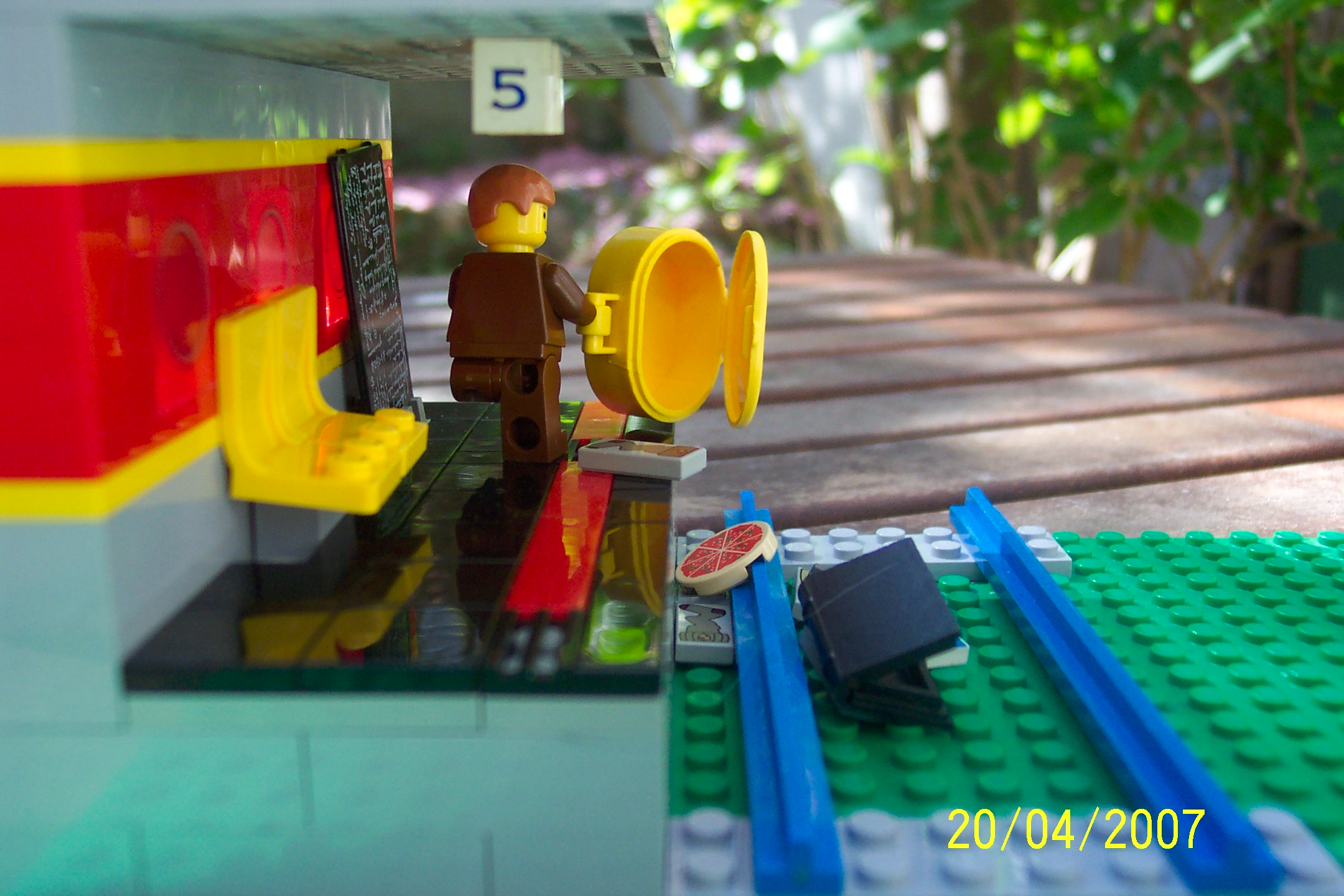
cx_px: 672
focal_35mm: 38
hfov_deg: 50.7
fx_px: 1419
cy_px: 448
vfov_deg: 35.1
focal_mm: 8
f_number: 2.8
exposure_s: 1/250
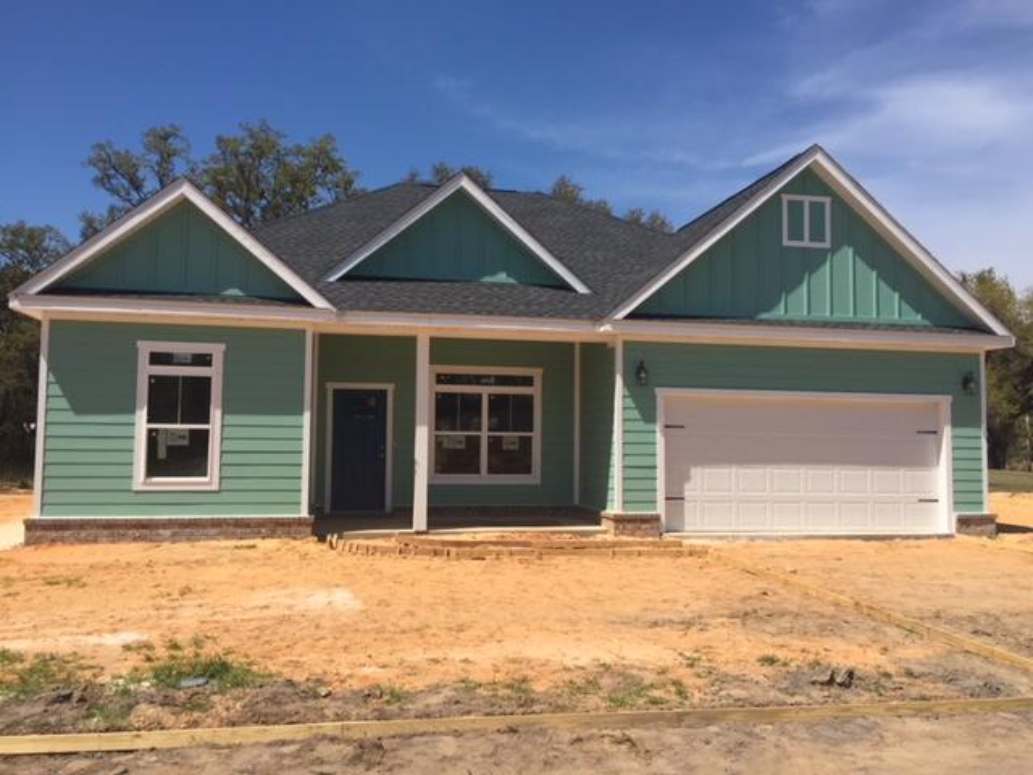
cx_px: 516
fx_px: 865
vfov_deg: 48.2
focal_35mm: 29
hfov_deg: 61.7
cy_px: 388
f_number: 2.2
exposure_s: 1/2639
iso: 32
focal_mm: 4.15
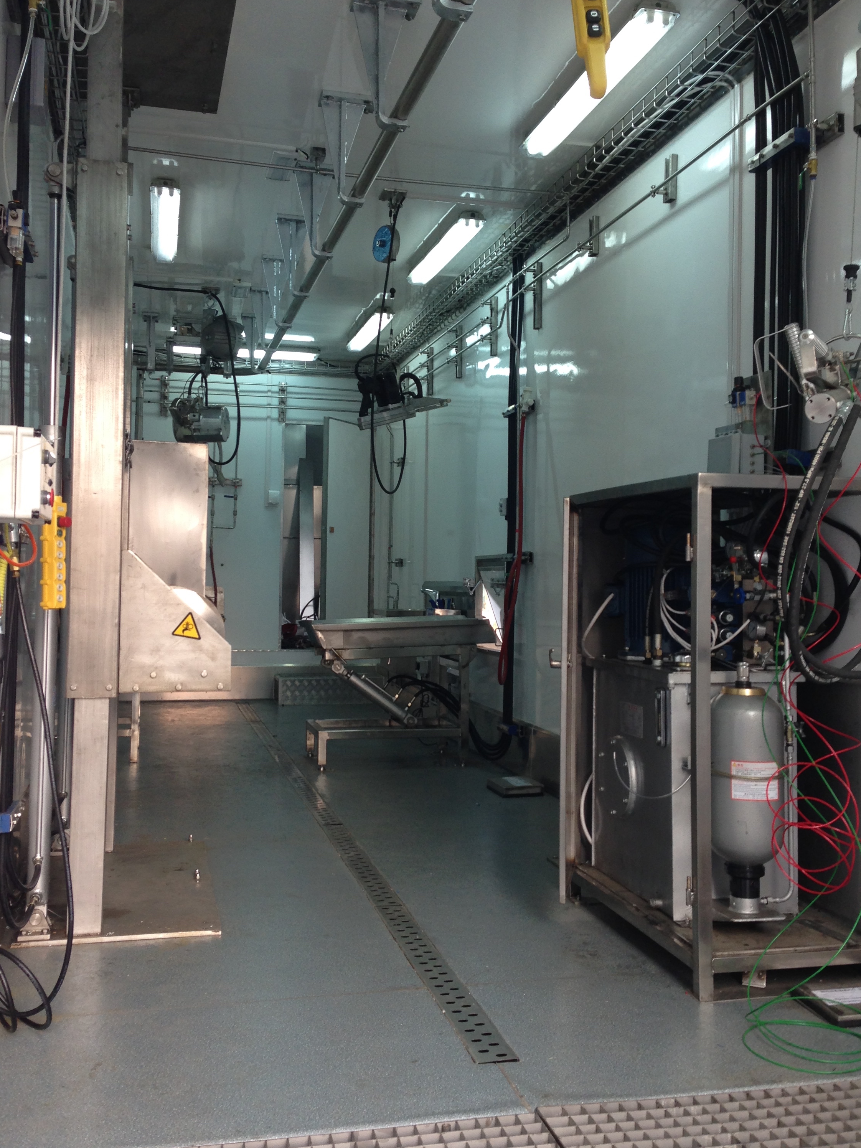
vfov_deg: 51.3
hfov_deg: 39.7
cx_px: 435
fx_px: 1194
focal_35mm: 36
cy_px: 554
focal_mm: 4.12
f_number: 2.4
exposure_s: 1/60
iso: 50
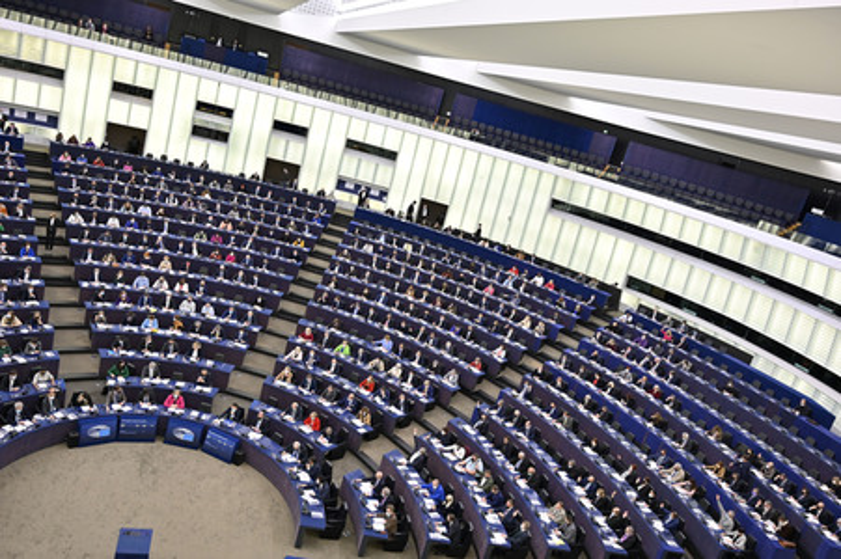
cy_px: 280
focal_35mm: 29
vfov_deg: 44.9
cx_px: 420
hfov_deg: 63.7
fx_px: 677
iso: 1250
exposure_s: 1/250
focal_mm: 29
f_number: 4
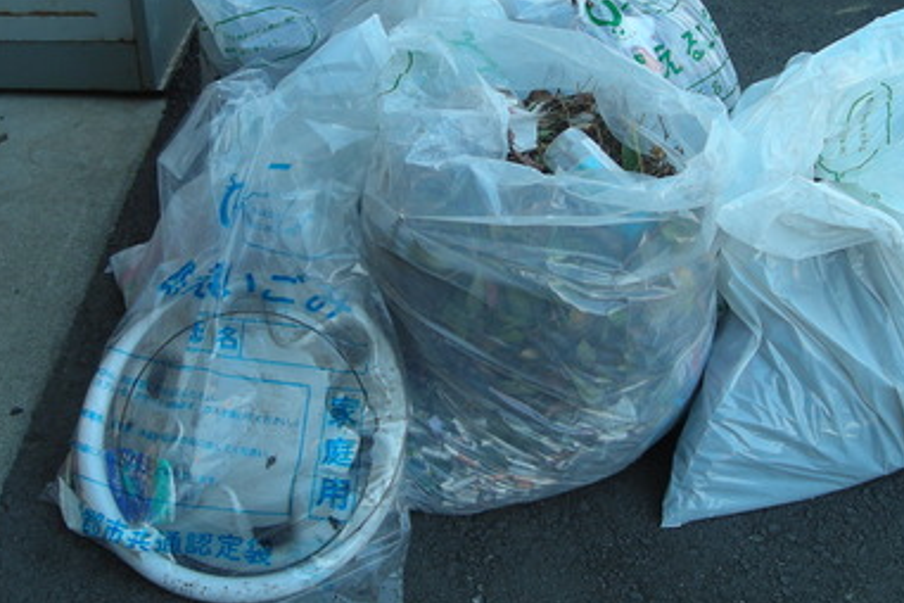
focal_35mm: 57
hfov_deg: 35.0
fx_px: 1431
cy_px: 147
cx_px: 510
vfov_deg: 23.5
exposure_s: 1/66.8
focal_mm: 6.3
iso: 50
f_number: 3.2
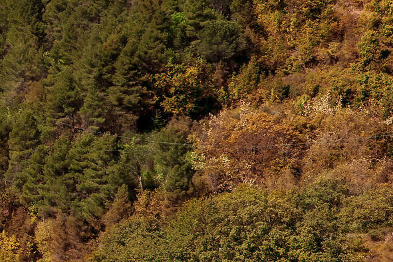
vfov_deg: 7.0
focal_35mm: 195
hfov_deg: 9.9
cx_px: -340
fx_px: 2129
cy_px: -31
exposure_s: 1/320
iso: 100
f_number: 9
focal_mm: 48
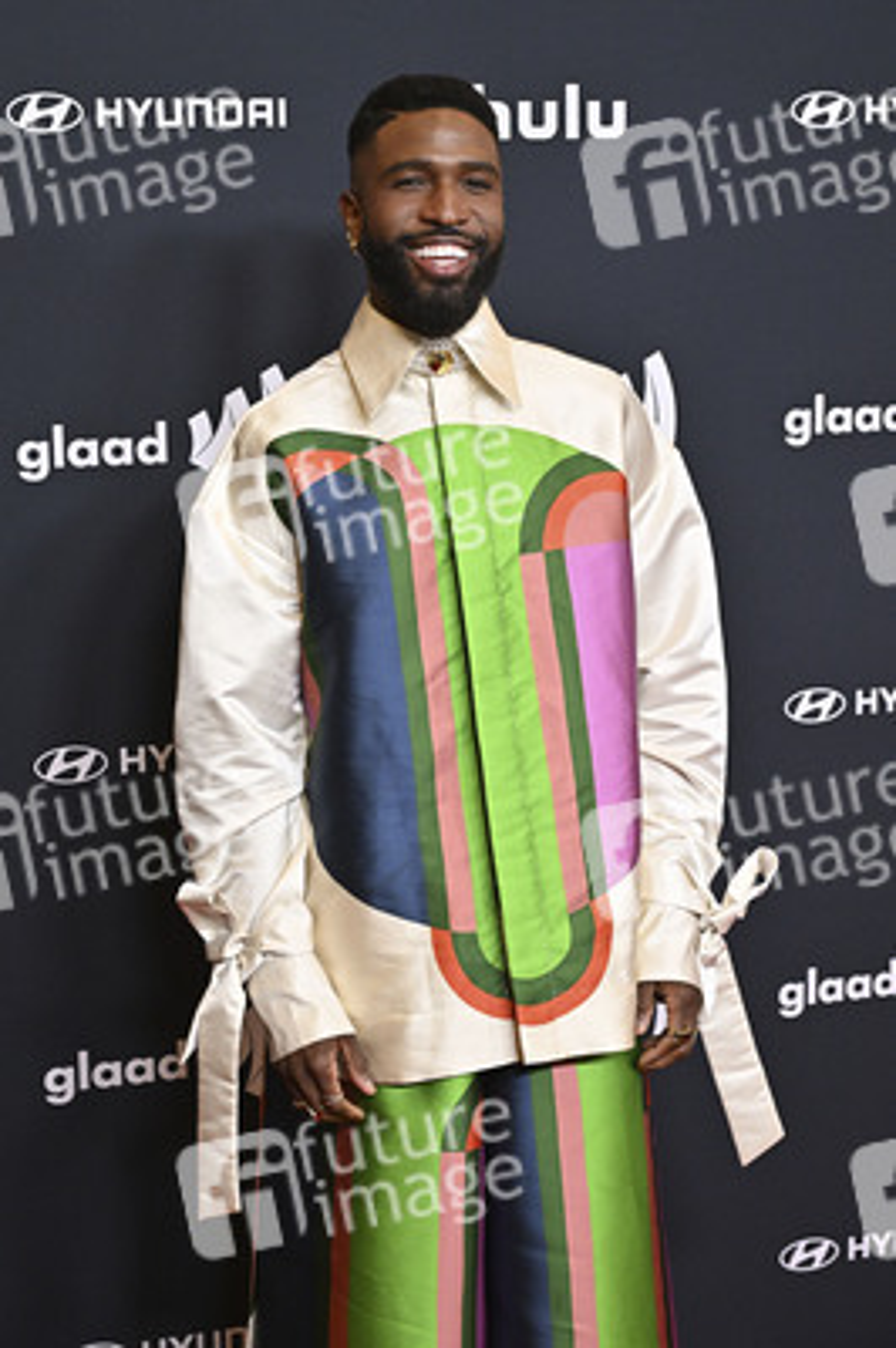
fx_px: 2206
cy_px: 674
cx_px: 448
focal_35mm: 59
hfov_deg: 23.0
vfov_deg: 34.0
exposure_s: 1/250
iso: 4000
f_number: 5.6
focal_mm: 59
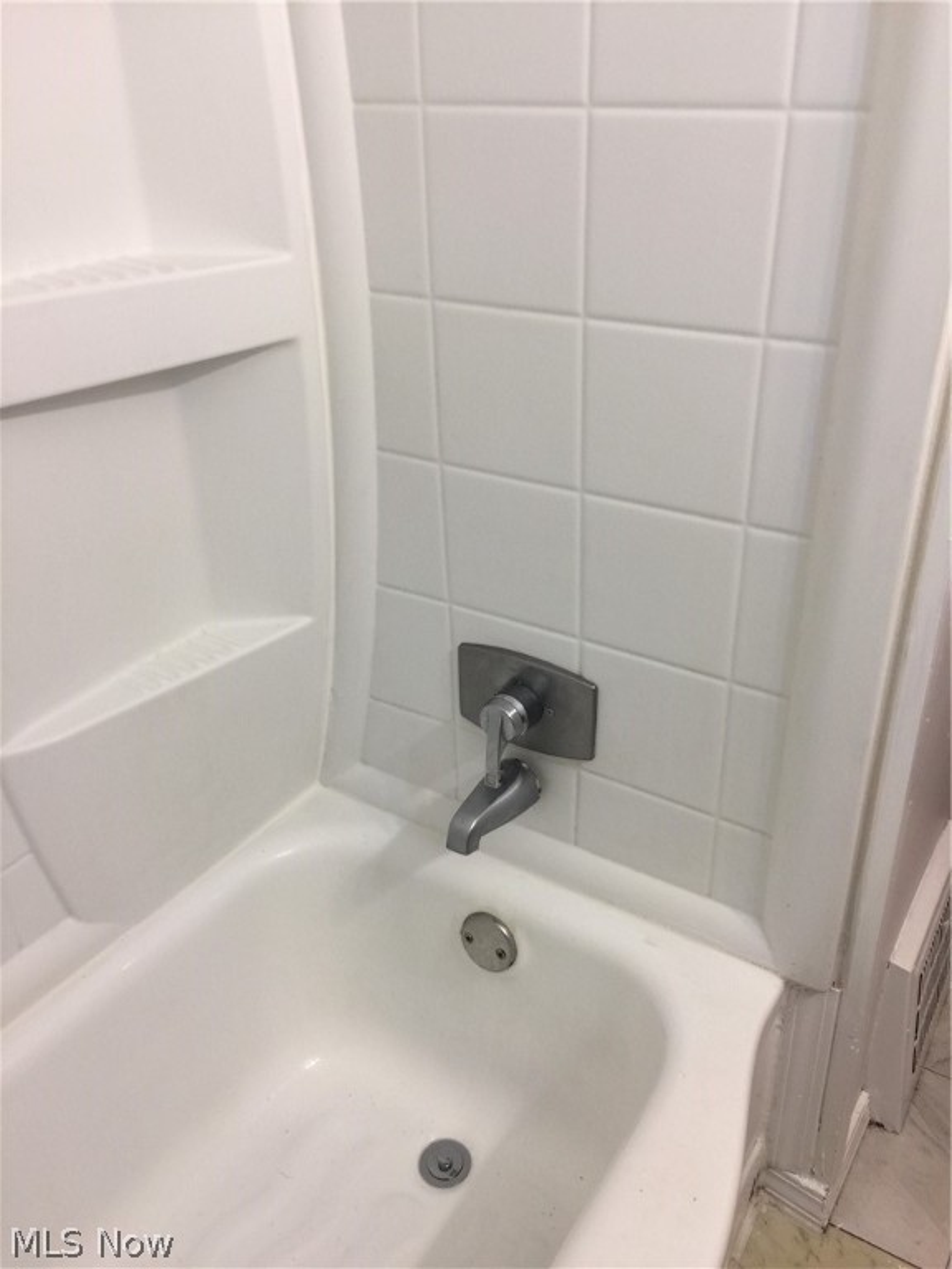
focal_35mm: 29
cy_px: 634
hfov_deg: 48.2
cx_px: 476
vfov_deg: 61.7
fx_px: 1063
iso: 40
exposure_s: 1/30
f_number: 2.2
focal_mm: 4.15
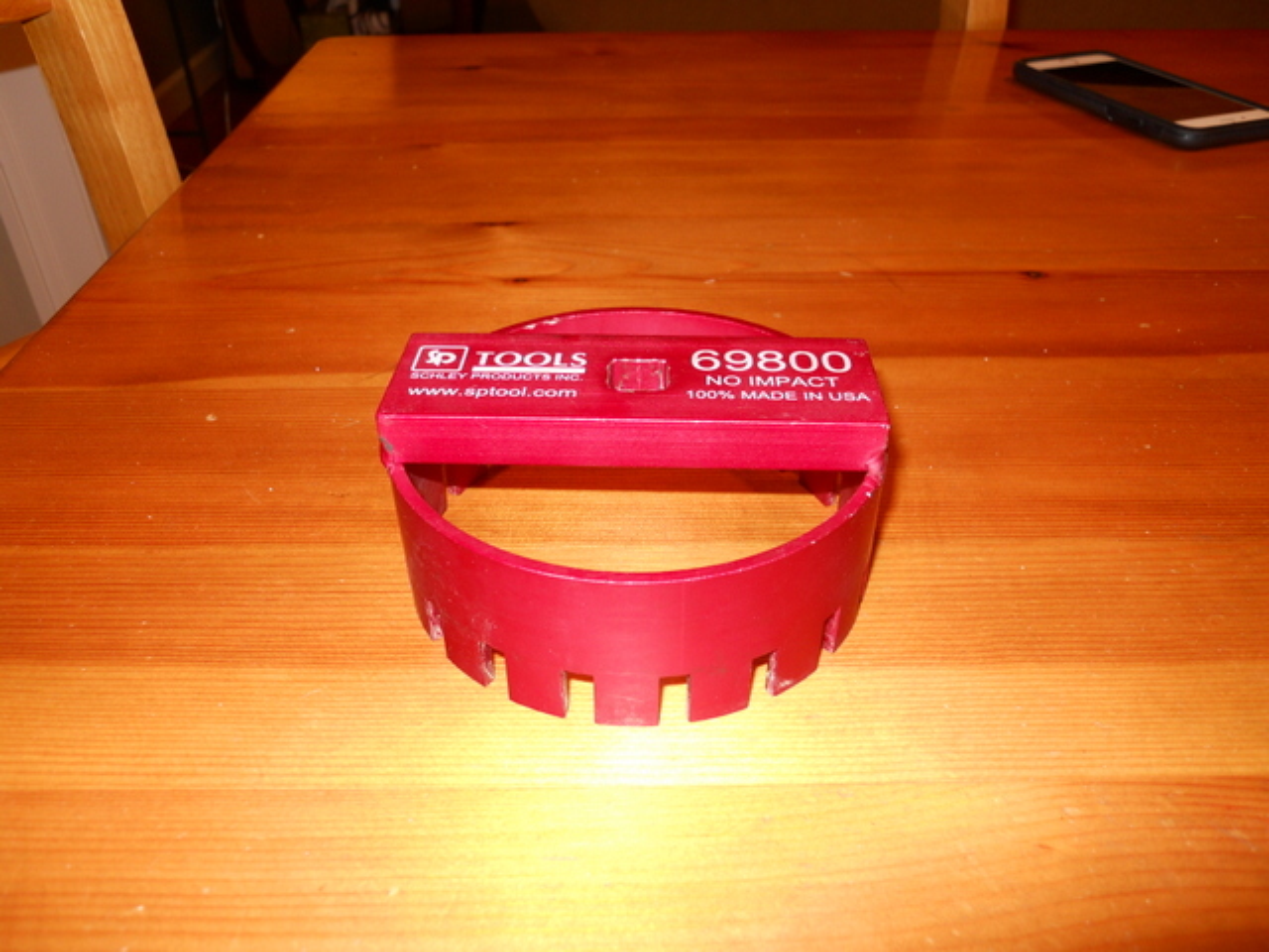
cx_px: 634
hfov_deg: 63.4
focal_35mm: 28
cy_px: 476
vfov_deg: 49.7
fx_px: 1026
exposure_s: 1/25
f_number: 2.7
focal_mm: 5
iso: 80
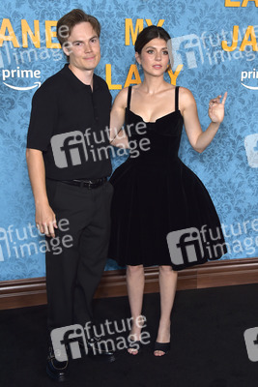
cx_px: 129
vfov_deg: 41.1
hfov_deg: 28.1
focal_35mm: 48
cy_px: 194
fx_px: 516
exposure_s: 1/200
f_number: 6.3
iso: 640
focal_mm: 48
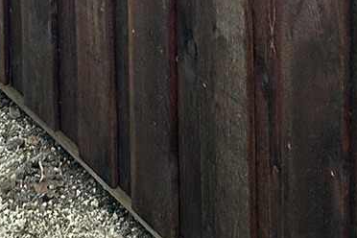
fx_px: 1477
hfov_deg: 13.7
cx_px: 62
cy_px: -324
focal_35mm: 149
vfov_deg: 8.5
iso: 80
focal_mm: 5.7
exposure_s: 1/121
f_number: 1.5
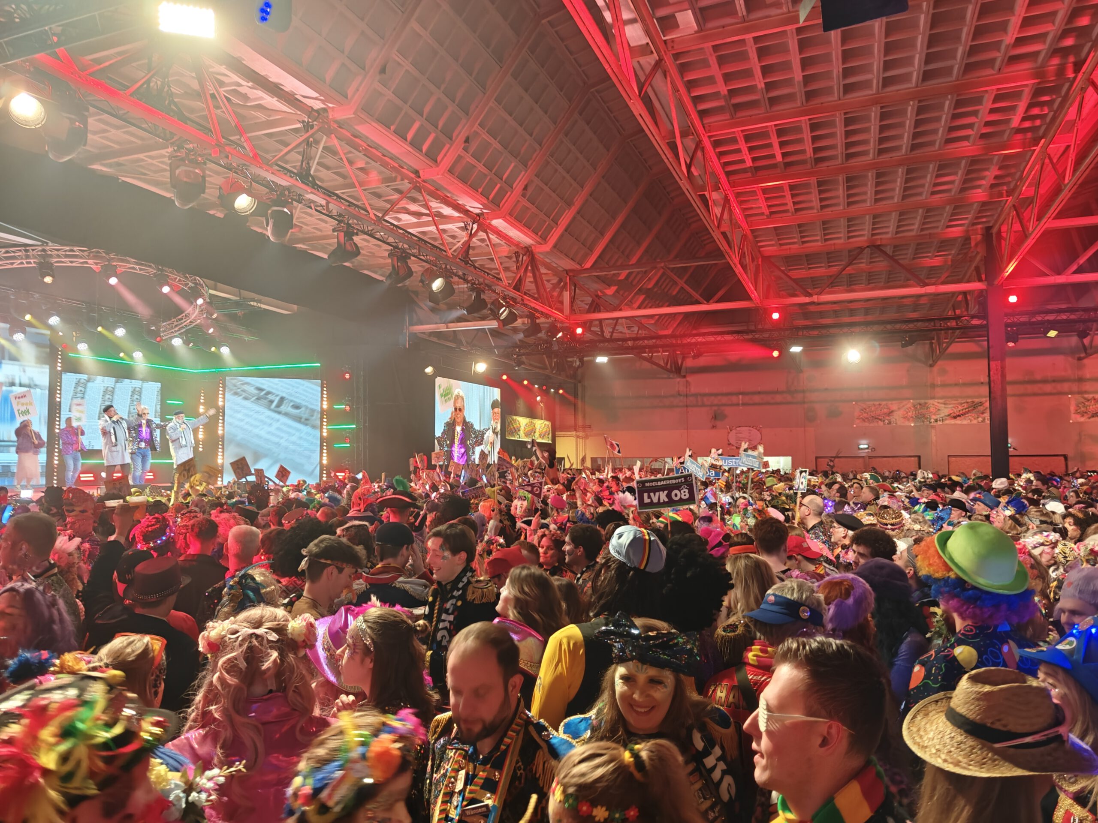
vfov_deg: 58.9
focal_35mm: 23
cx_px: 549
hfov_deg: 73.9
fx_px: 730
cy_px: 412
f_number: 1.6
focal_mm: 6.06
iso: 400
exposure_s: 1/35
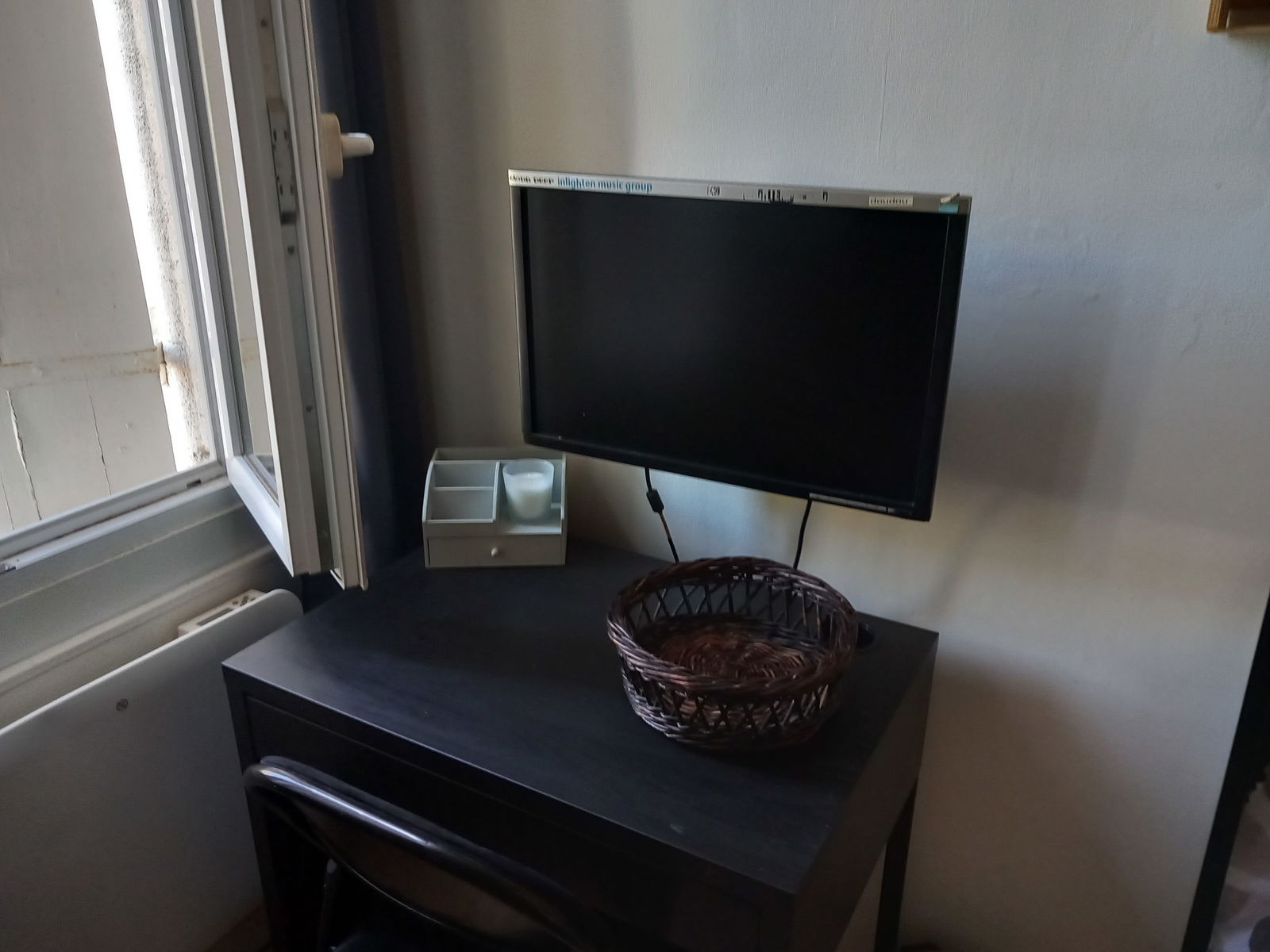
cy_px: 476
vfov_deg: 51.4
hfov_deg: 65.3
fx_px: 991
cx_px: 635
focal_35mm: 27
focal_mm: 4
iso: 320
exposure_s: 1/25
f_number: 1.8
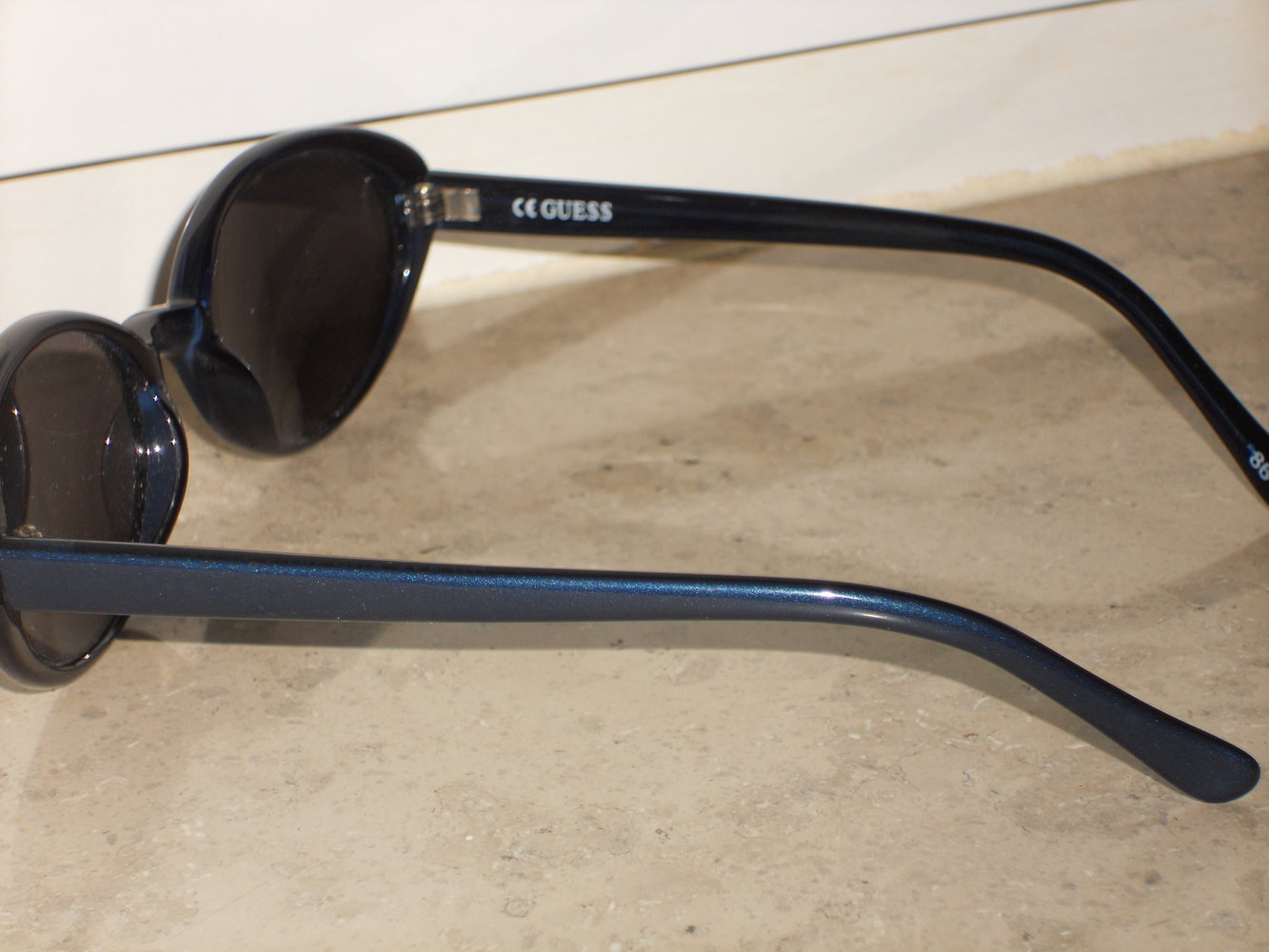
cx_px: 634
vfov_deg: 13.7
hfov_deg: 18.2
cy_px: 476
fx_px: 3960
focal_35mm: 108
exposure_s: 1/60
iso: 100
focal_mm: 19.6
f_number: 5.9
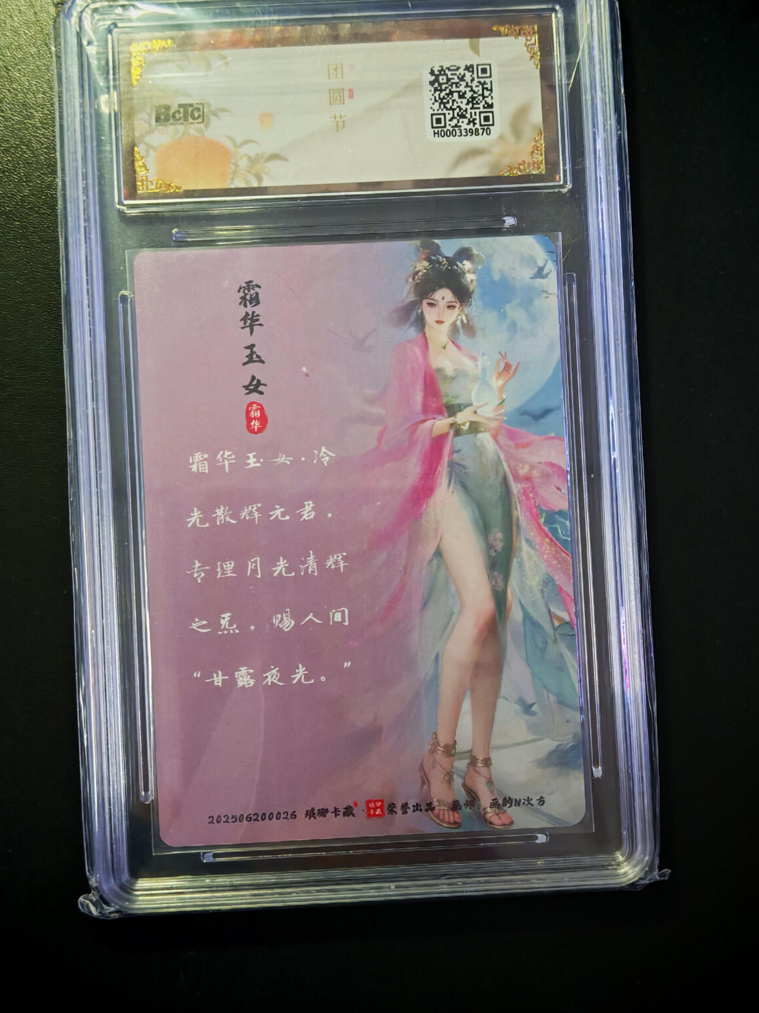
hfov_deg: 21.6
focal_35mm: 68
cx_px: 385
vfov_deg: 28.6
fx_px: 1988
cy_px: 486
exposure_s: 1/33
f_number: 1.9
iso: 500
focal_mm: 6.67
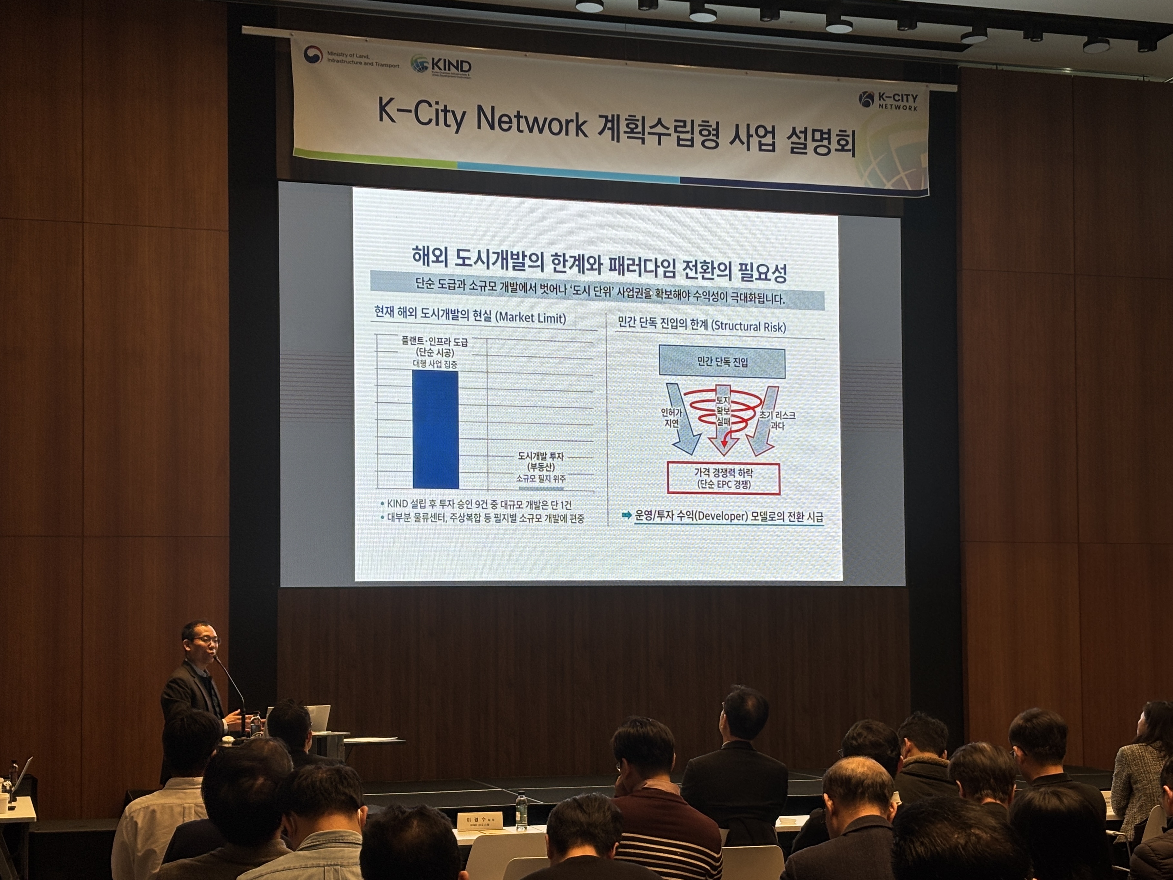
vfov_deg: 28.0
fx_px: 1762
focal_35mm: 52
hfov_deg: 36.8
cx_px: 586
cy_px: 440
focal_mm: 5.96
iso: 40
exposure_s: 1/120
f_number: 1.6
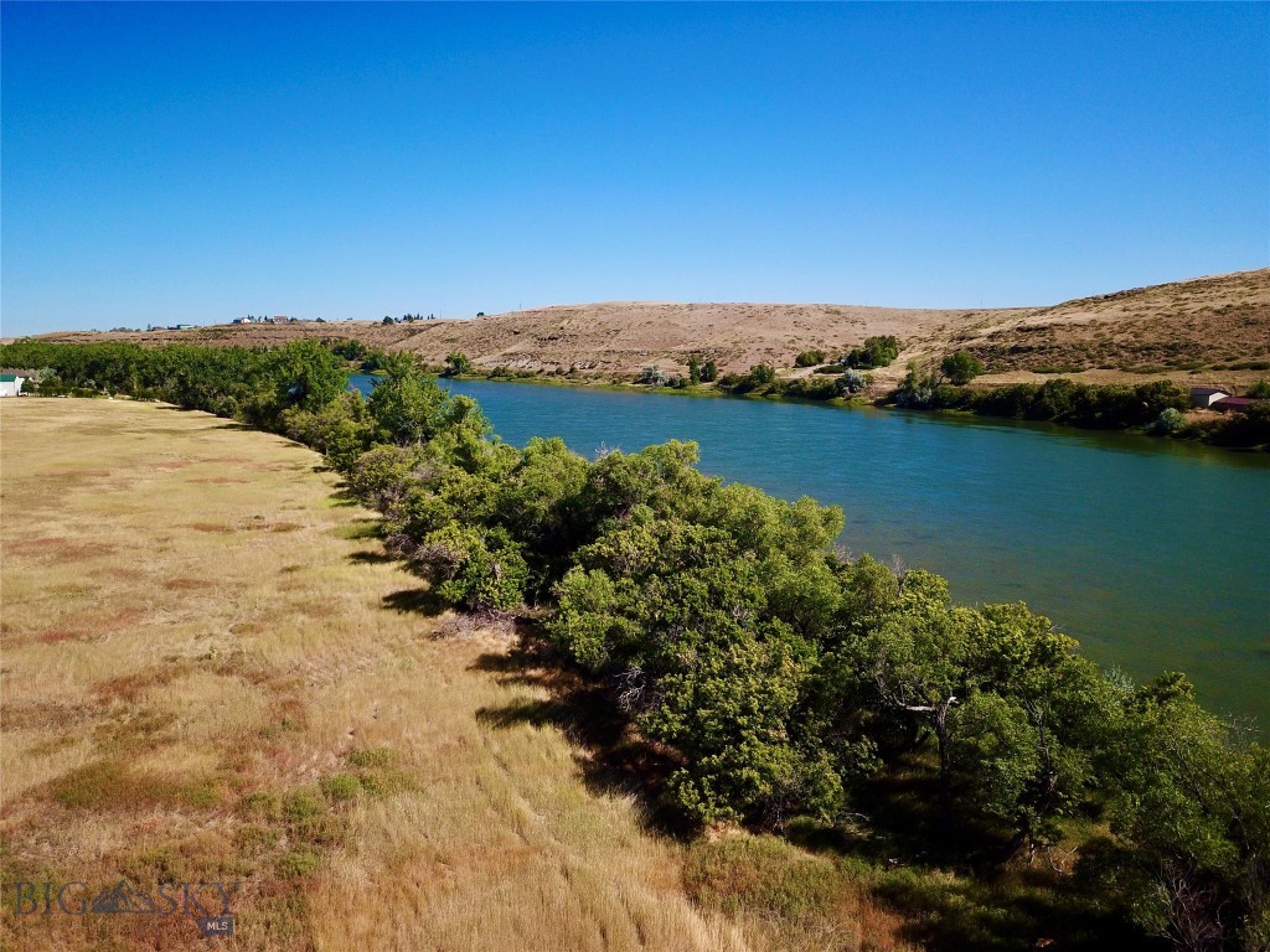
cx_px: 635
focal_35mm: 26
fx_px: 954
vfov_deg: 53.1
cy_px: 476
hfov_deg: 67.3
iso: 100
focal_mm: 4.73
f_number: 2.2
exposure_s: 1/800
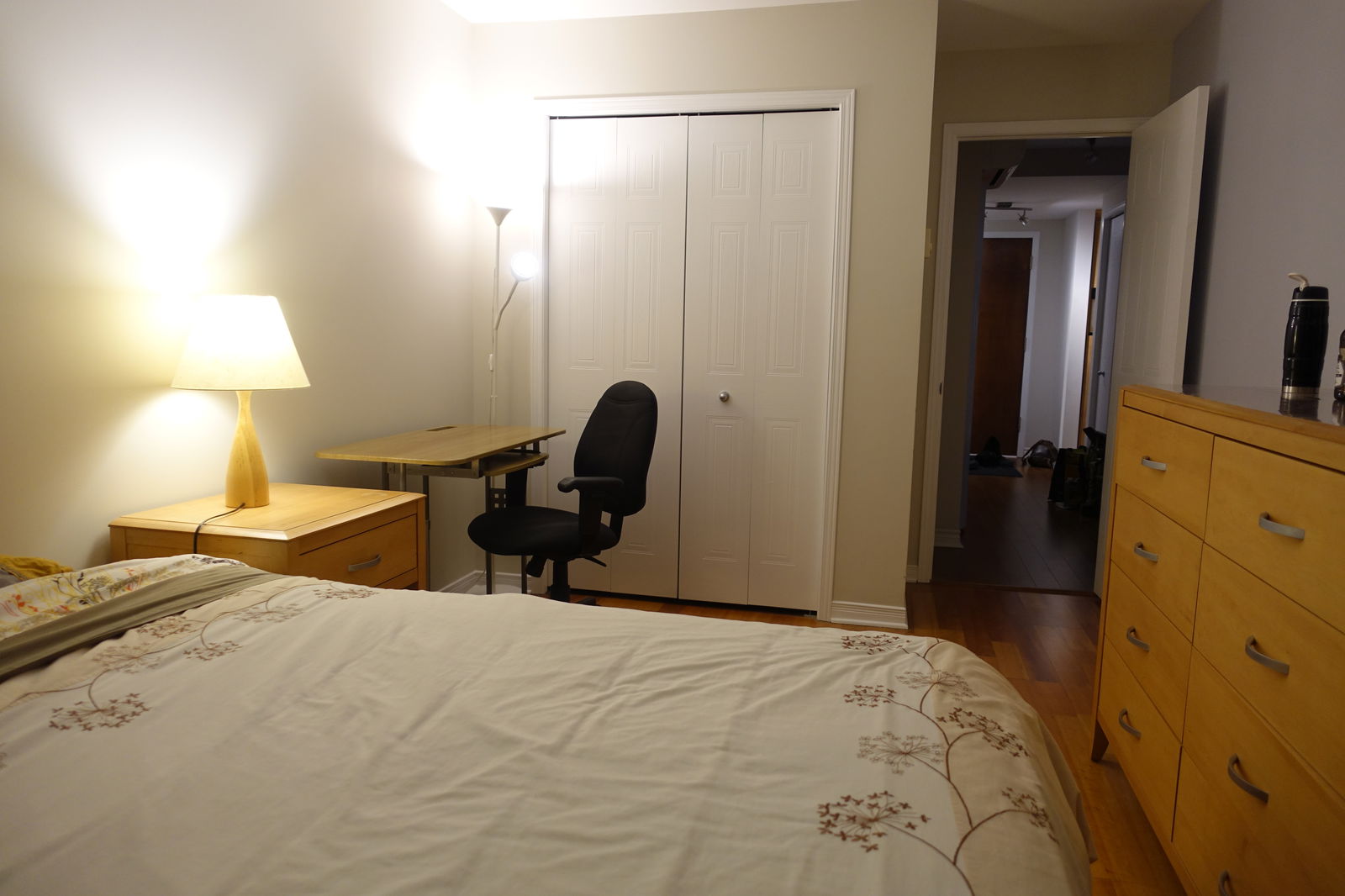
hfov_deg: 73.8
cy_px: 448
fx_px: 896
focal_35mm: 24
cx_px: 672
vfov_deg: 53.1
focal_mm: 8.8
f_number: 1.8
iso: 200
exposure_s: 1/30
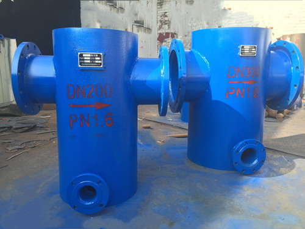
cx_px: 152
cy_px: 114
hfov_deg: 61.7
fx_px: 256
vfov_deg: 48.2
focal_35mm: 29
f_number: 2.2
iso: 32
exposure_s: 1/421
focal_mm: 4.15
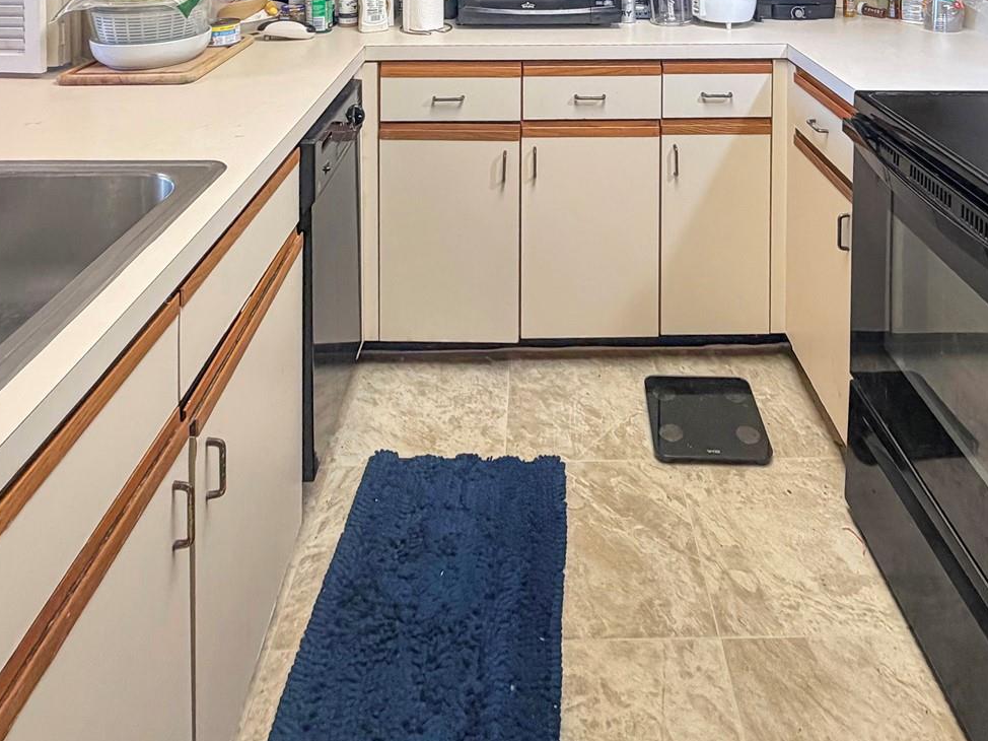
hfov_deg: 73.5
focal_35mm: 23
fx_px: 656
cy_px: 172
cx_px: 569
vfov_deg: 55.6
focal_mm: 2.22
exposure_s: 1/60
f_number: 2.2
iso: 160
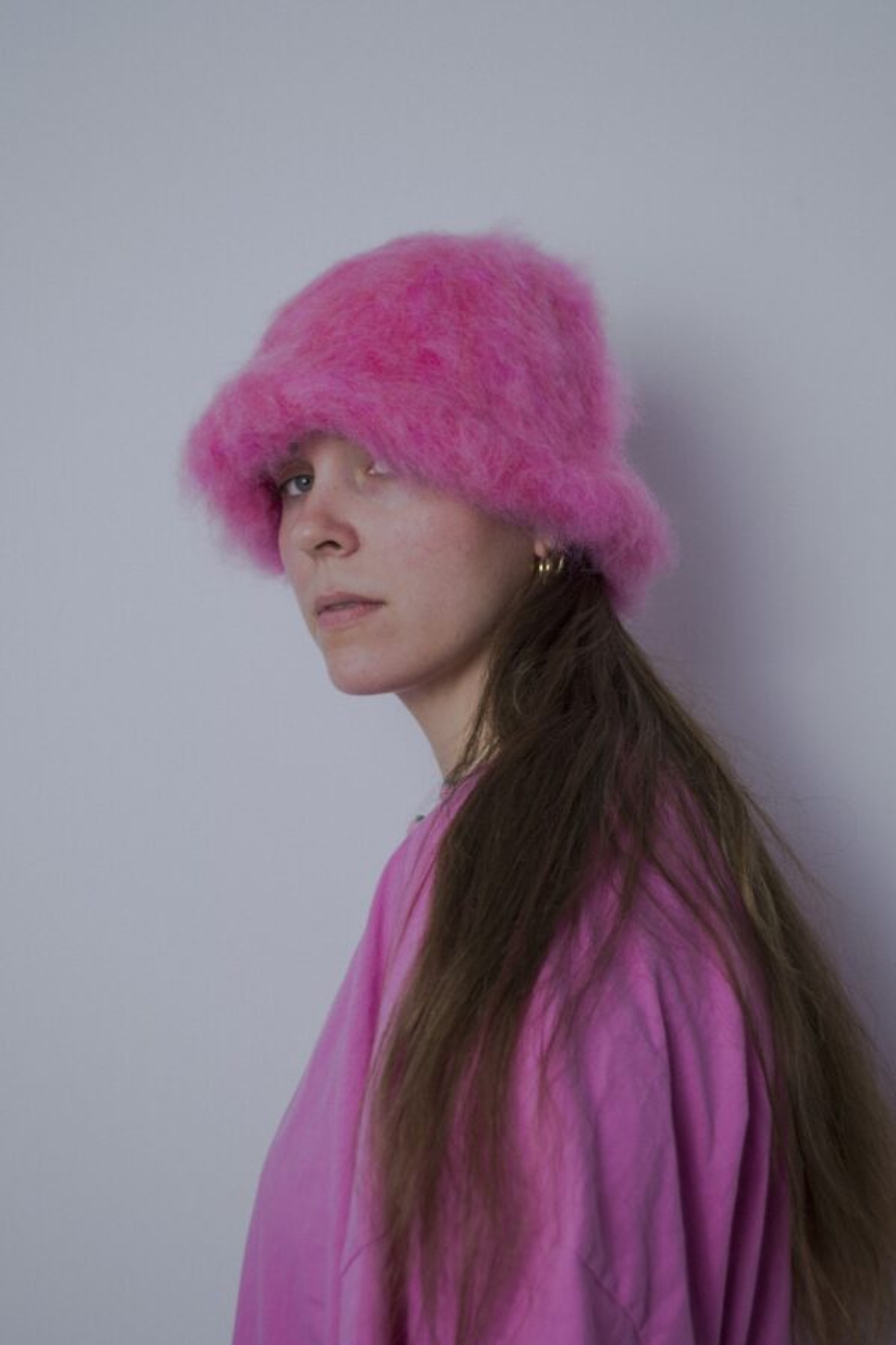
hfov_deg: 29.9
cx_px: 448
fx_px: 1680
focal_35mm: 45
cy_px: 672
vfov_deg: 43.6
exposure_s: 1/40
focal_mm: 30
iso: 110
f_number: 4.5
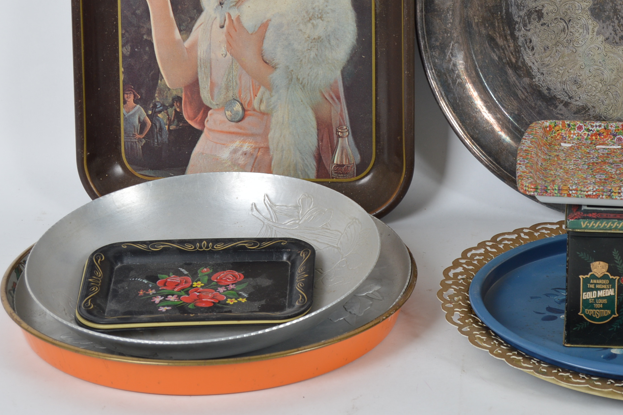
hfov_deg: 16.1
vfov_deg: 10.7
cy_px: 93
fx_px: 2196
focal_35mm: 127
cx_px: 455
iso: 100
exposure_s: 1/80
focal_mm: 52
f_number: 5.6
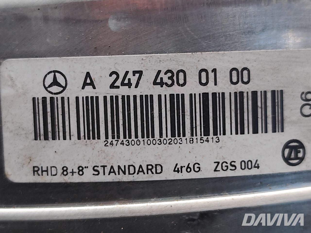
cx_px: 156
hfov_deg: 27.0
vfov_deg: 20.4
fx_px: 647
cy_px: 116
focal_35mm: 72
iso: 64
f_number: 1.65
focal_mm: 6.19
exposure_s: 1/50
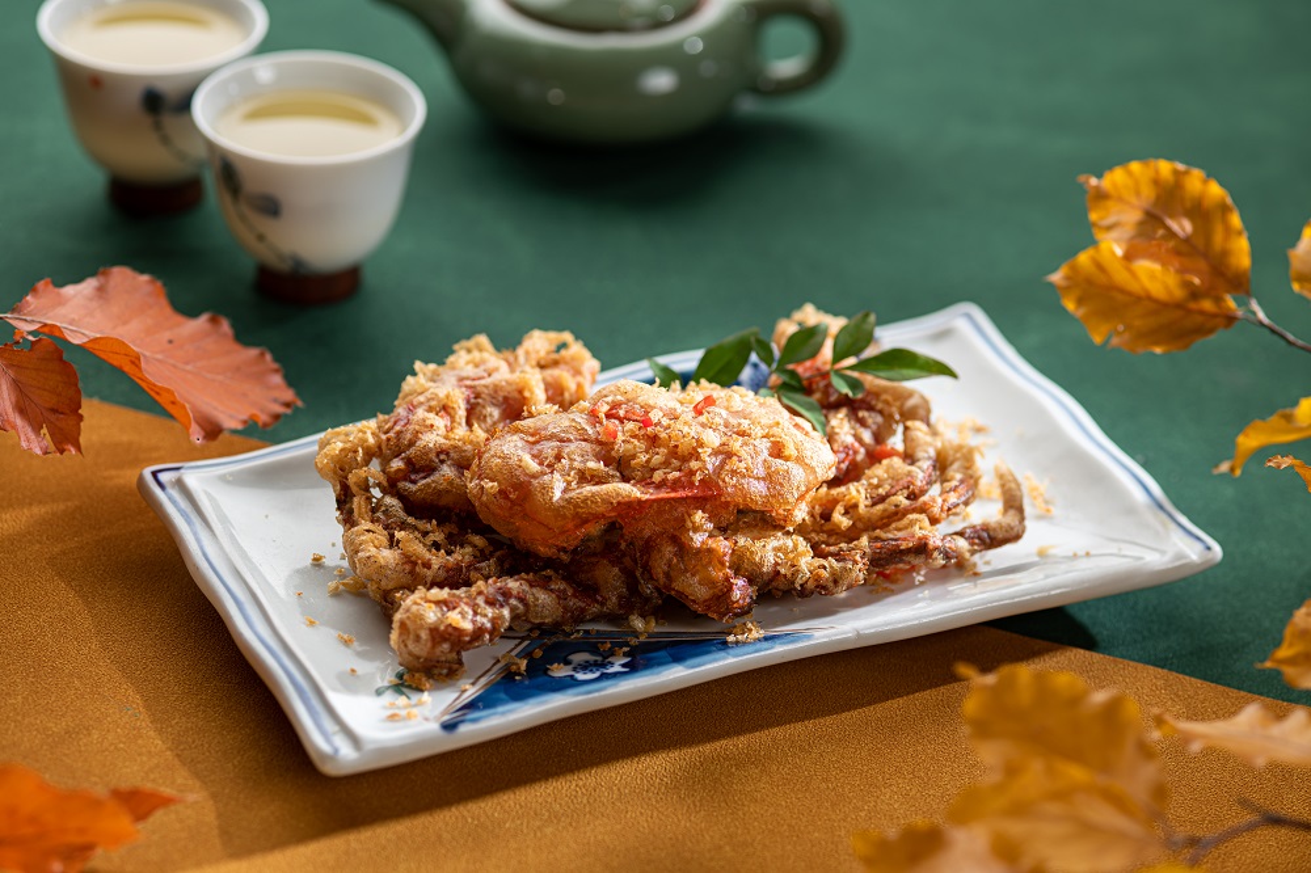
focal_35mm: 100
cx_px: 656
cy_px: 436
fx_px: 3640
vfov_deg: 13.7
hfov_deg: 20.4
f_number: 4
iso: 64
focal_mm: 100
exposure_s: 1/160
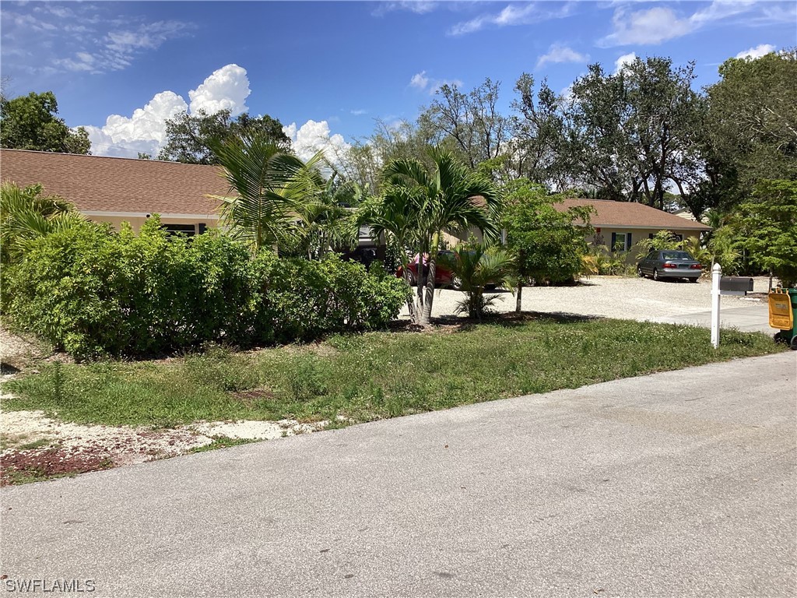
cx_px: 398
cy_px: 299
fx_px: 714
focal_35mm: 31
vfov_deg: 45.4
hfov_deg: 58.4
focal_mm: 3.3
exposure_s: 1/1698
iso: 25
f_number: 2.4
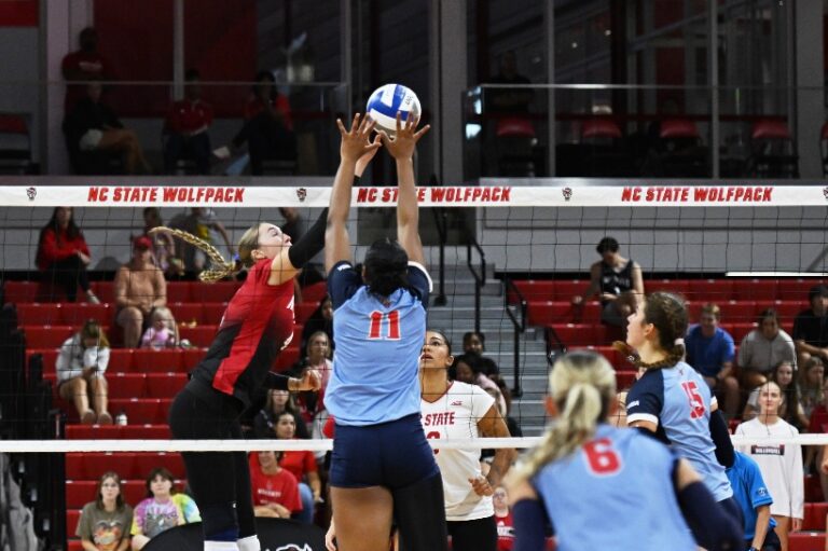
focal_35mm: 105
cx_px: 414
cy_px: 276
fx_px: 2413
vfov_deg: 13.0
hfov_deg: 19.5
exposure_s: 1/2000
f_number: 2.8
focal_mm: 105
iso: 1600
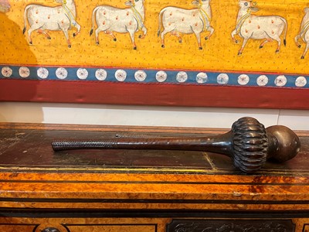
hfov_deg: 67.3
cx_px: 154
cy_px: 116
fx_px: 232
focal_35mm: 26
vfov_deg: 53.1
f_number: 1.6
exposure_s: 1/50
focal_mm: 5.1
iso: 200
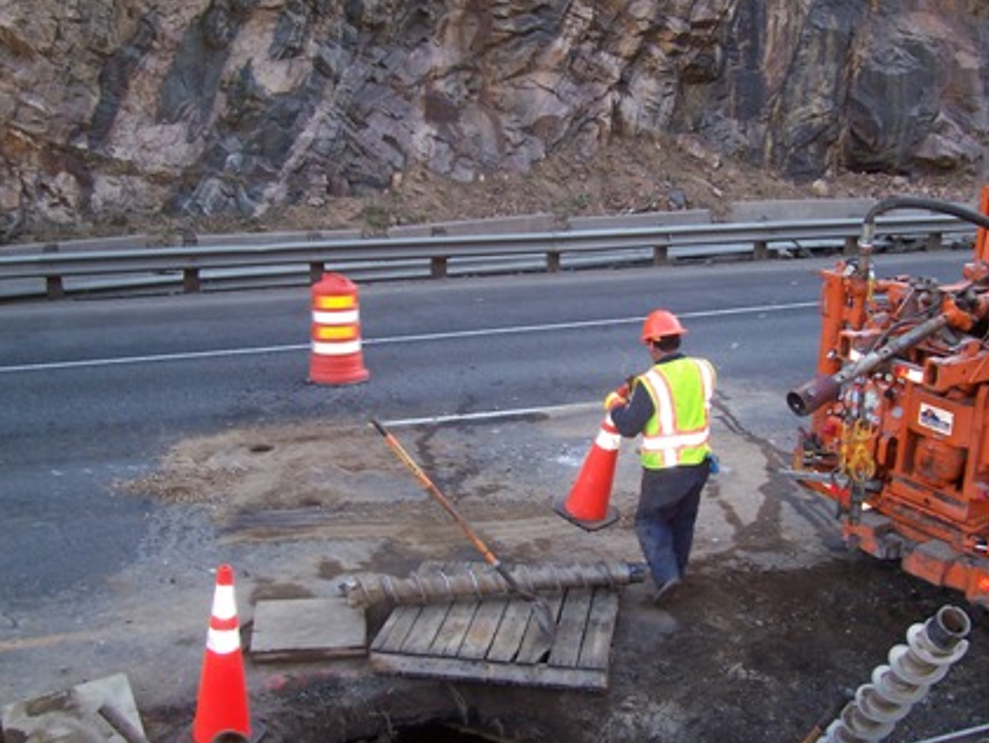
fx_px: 1229
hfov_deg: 43.7
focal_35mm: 43
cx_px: 565
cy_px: 388
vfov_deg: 33.6
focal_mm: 5.6
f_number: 2.7
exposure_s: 1/60
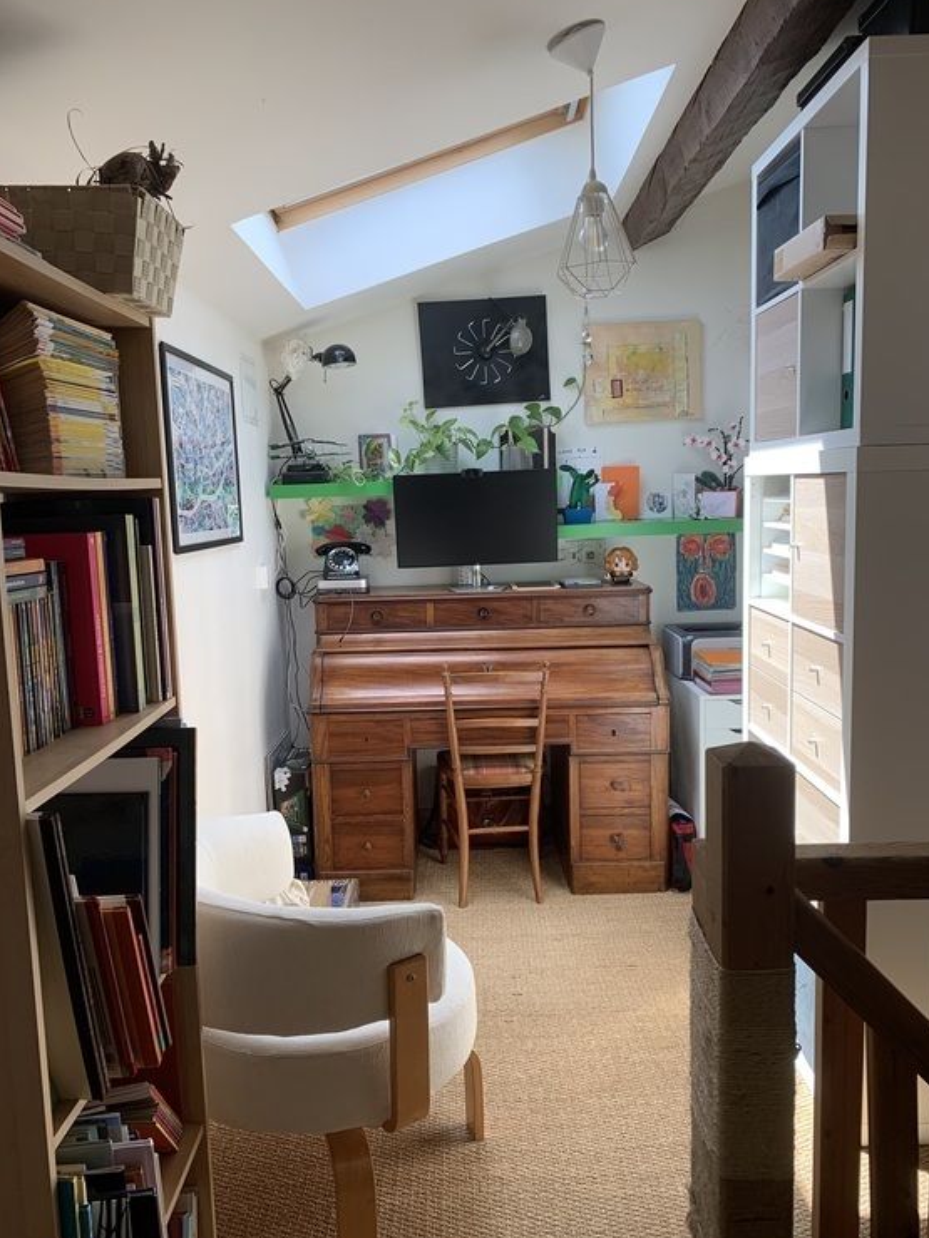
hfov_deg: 51.4
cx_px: 467
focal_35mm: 27
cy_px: 621
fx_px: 966
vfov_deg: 65.3
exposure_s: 1/122
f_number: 1.8
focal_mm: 4.25
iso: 32
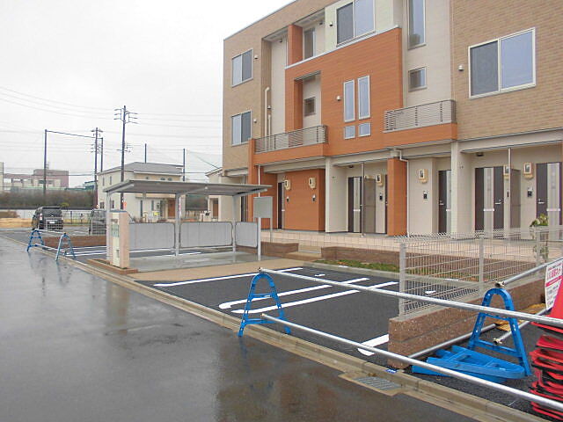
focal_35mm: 26
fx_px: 423
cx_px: 282
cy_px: 211
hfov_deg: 67.3
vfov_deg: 53.1
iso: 100
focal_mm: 4.6
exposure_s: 1/125
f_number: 3.5
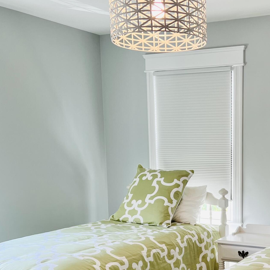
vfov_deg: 30.2
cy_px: 222
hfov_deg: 29.9
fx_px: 485
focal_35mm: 55
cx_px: 236
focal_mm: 5.7
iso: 64
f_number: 1.5
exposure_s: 1/120
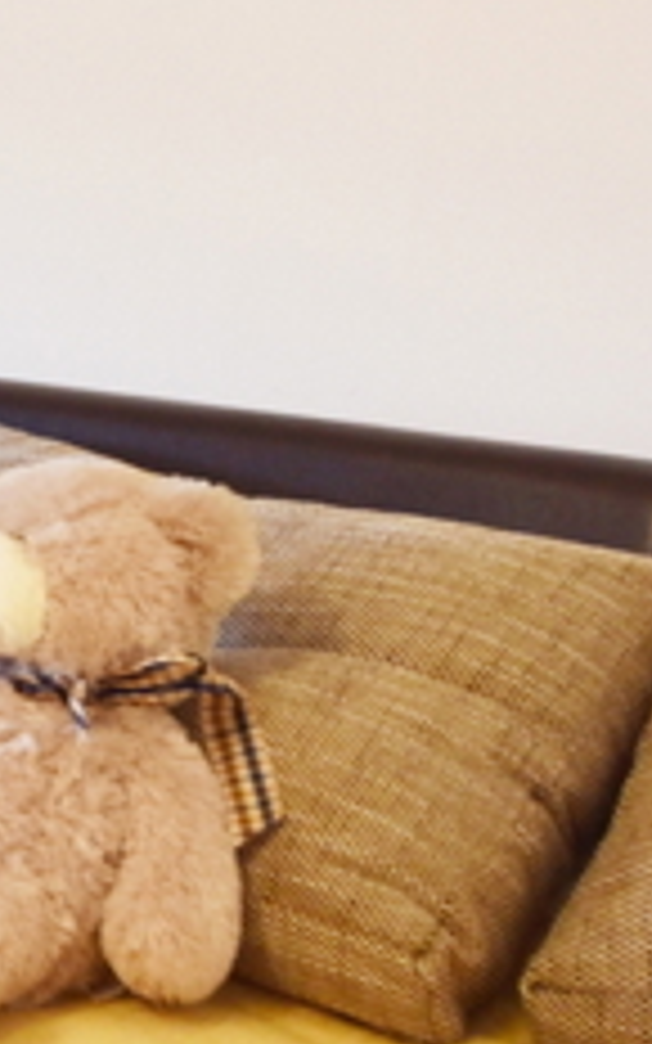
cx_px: -841
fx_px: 2246
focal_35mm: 79
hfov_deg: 13.1
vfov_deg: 26.1
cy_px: 405
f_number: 4.5
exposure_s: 1/15
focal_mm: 10
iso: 160
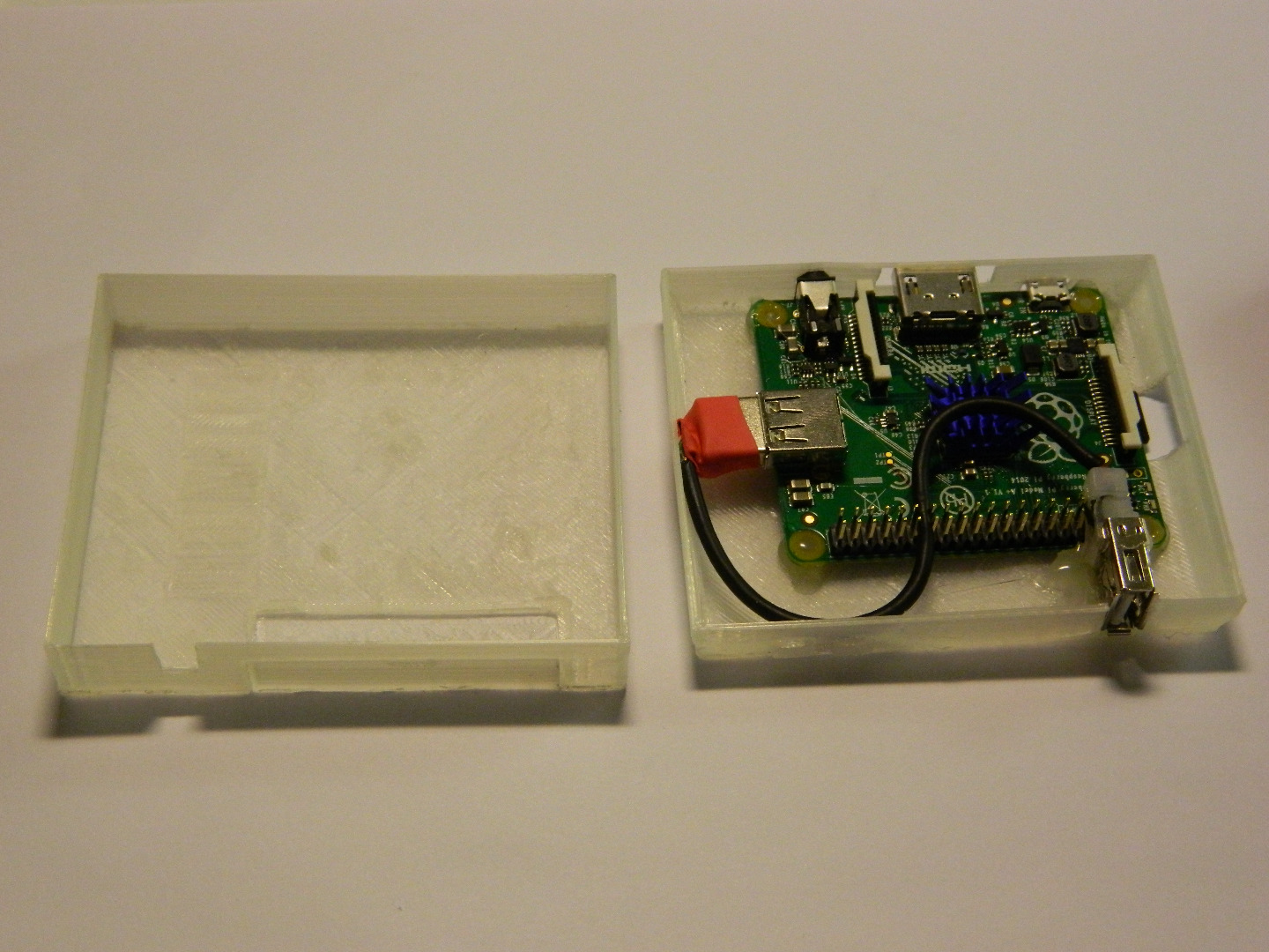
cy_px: 476
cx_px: 634
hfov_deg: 33.8
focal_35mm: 57
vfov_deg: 25.7
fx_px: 2090
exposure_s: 1/80
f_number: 3.8
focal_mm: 10.2
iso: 400
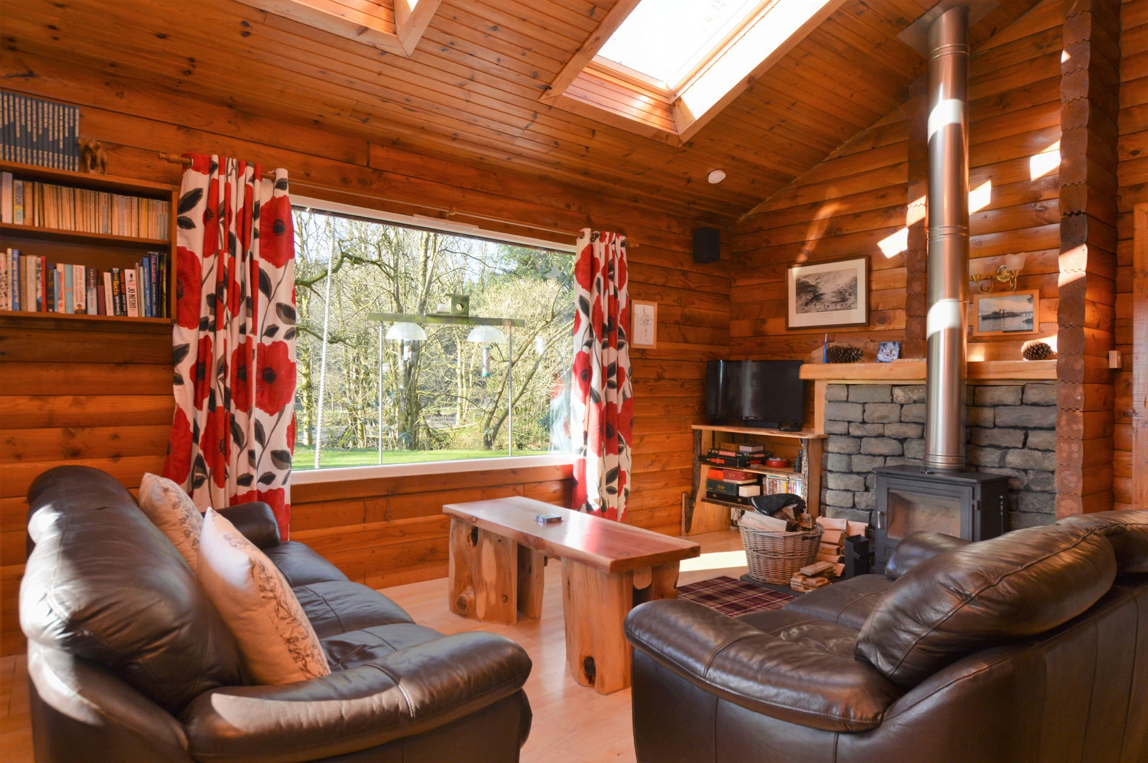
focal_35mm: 21
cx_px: 574
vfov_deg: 59.4
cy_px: 382
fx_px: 669
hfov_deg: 81.3
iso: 400
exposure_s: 1/100
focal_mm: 14
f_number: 5
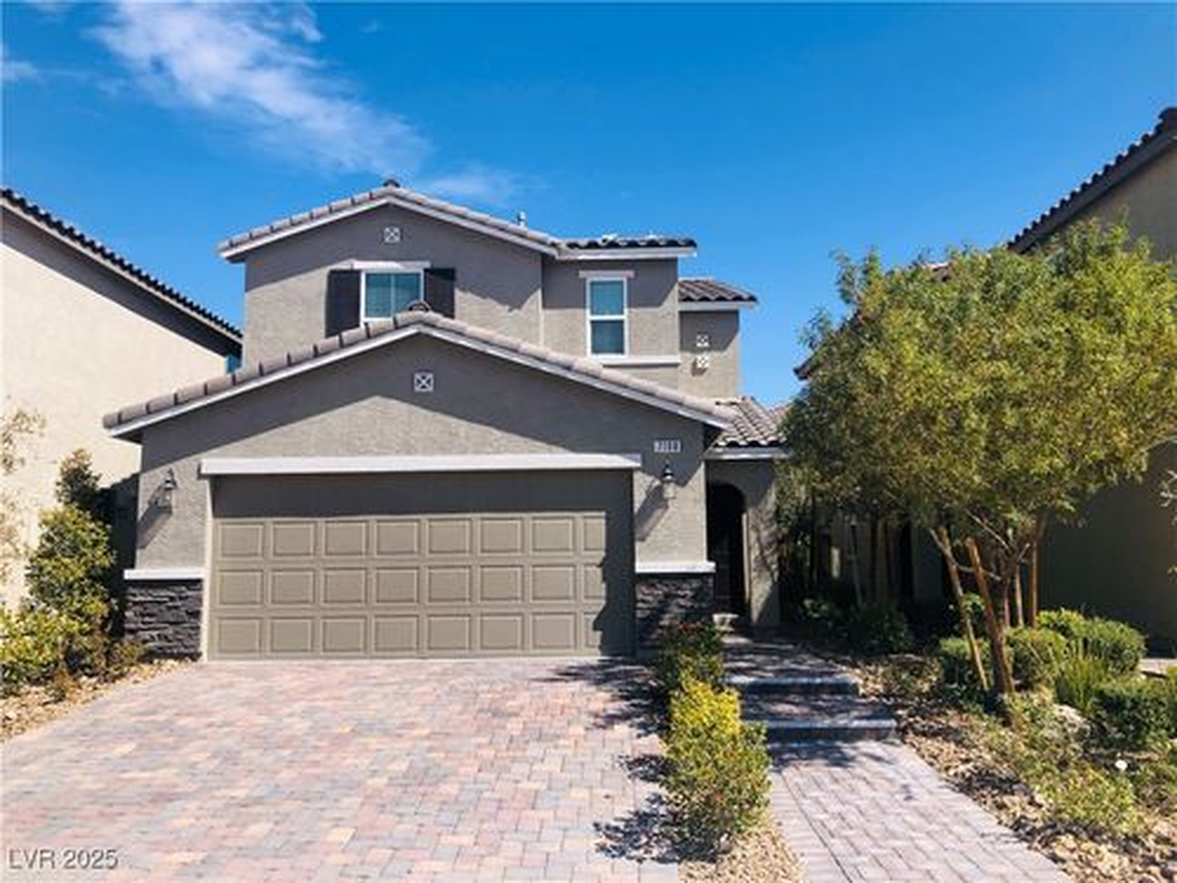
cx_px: 588
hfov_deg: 63.4
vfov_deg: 49.7
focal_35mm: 28
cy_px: 442
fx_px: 952
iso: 20
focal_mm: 4
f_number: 1.8
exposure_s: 1/1919
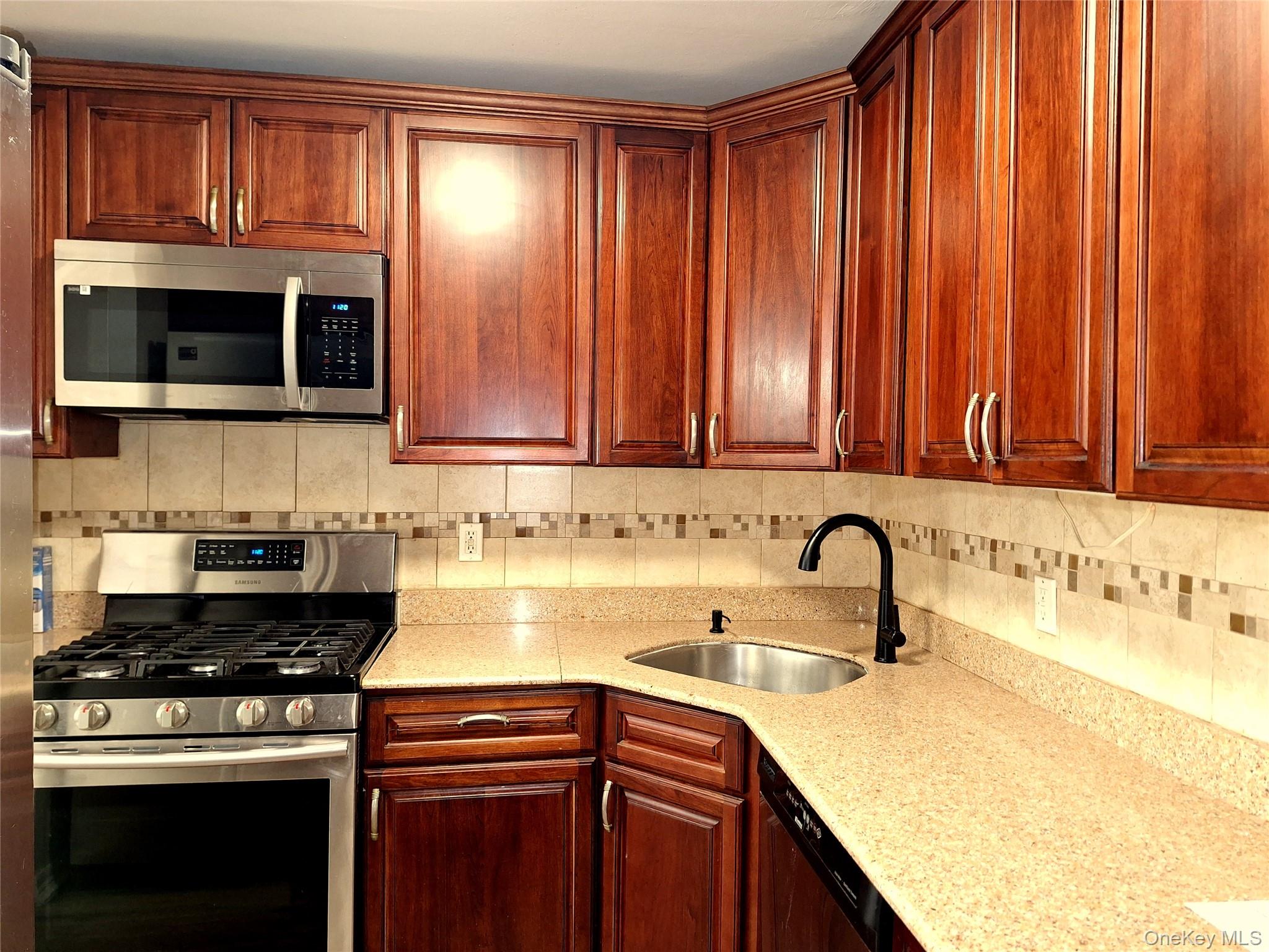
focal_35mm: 23
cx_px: 634
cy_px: 476
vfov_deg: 58.9
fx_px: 843
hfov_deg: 73.9
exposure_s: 1/24
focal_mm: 5.54
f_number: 1.8
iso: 320
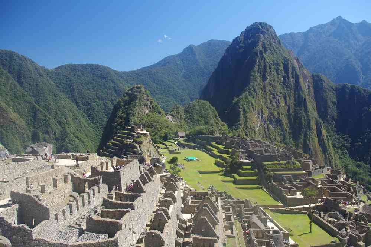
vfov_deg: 38.4
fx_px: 356
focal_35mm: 34
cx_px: 186
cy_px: 124
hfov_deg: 55.1
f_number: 10
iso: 200
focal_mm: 23
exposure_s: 1/50
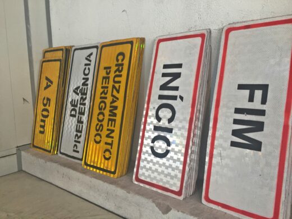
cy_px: 110
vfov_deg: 48.2
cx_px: 146
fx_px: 245
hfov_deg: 61.7
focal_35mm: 29
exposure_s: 1/30
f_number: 2.2
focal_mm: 4.15
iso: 125
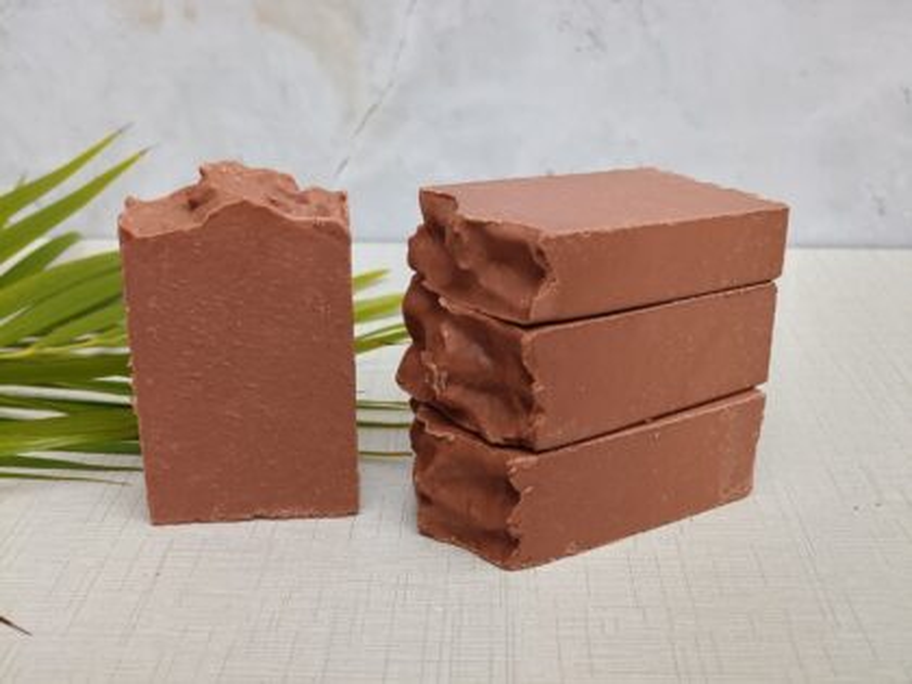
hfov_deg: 40.4
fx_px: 1238
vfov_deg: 30.9
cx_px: 456
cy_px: 342
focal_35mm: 47
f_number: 4.5
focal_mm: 7.08
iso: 80
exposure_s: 1/100
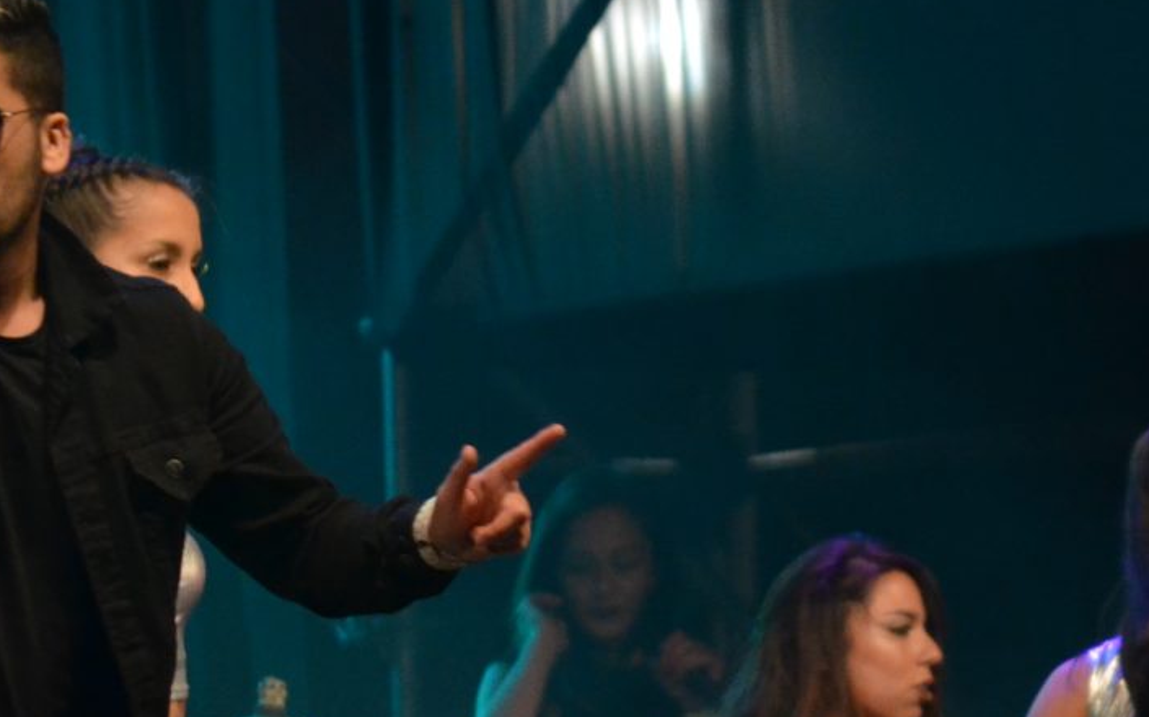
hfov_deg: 3.9
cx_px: 921
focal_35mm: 541
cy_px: 720
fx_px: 16934
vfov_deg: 2.4
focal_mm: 122
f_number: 4.8
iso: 1600
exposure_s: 1/200
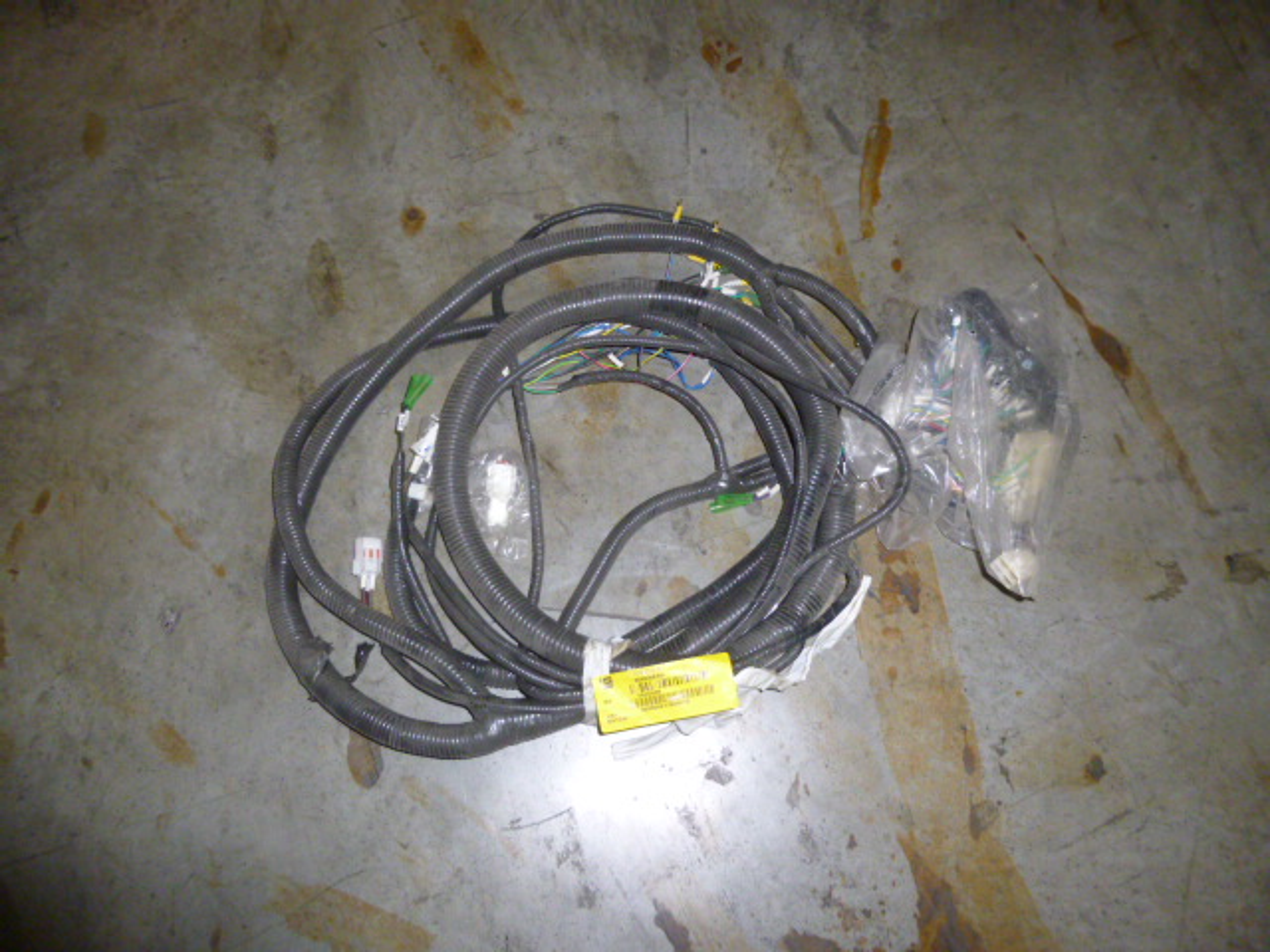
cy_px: 476
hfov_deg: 69.4
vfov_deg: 54.9
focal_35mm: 25
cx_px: 635
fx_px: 917
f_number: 3.1
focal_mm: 4.5
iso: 250
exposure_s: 1/125
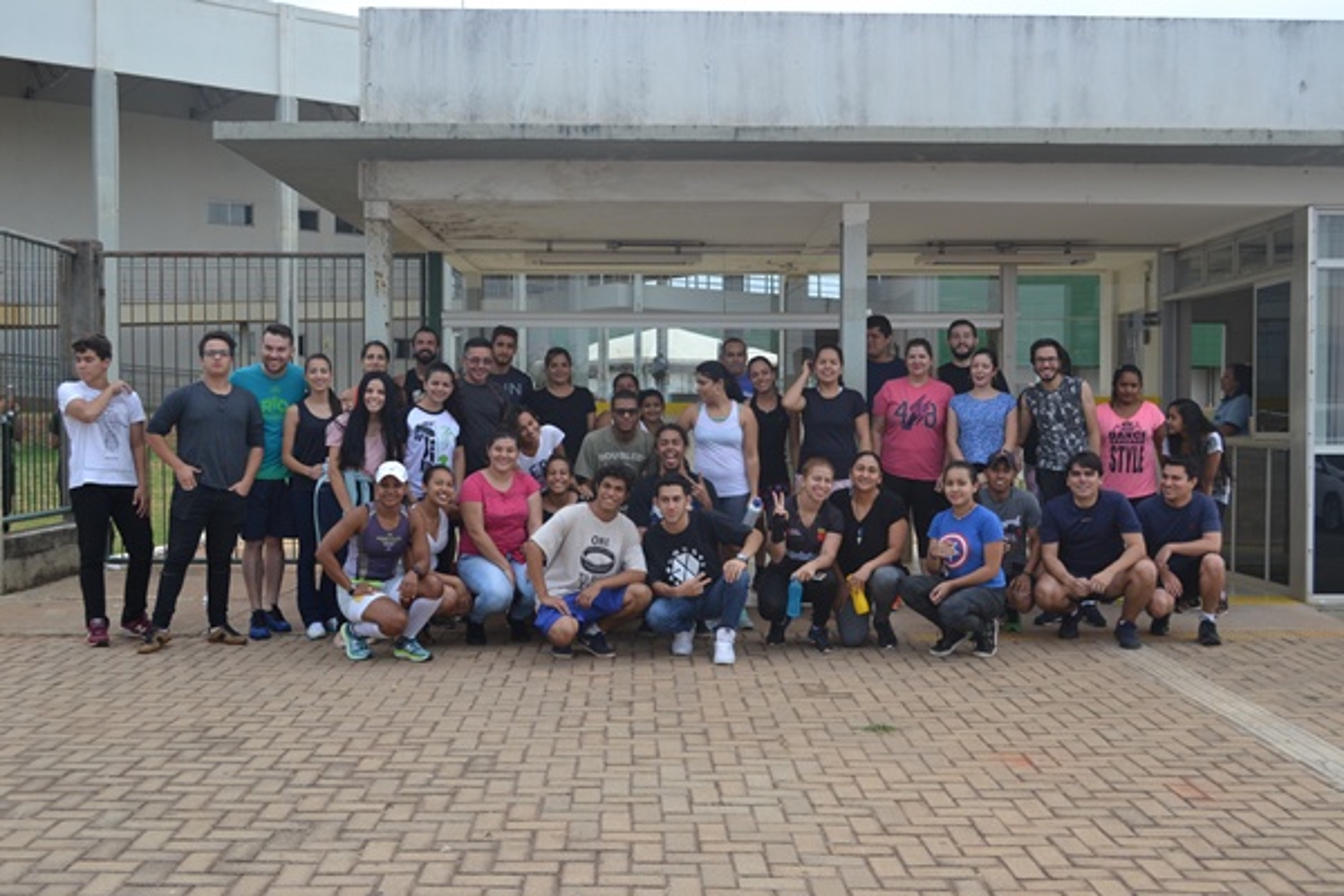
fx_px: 1344
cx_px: 672
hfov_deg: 53.1
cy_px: 448
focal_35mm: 36
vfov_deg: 36.9
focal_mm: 24
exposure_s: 1/125
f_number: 5.6
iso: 200
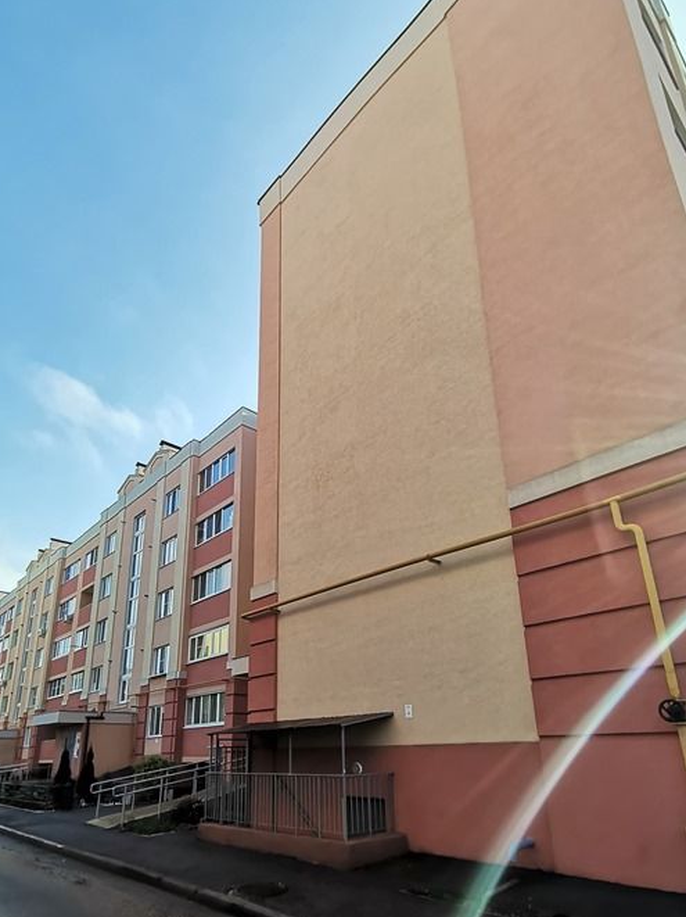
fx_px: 555
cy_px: 560
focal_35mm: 21
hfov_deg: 63.4
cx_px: 335
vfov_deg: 77.9
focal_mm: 1.78
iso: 50
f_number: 2.4
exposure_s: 1/536
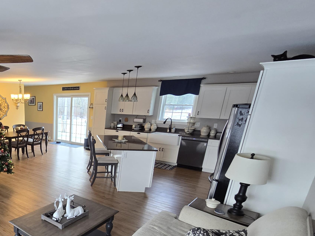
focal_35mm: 23
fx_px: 209
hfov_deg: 63.2
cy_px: 181
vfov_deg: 55.6
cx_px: 38
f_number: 2.2
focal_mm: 2.2
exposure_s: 1/60
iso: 160
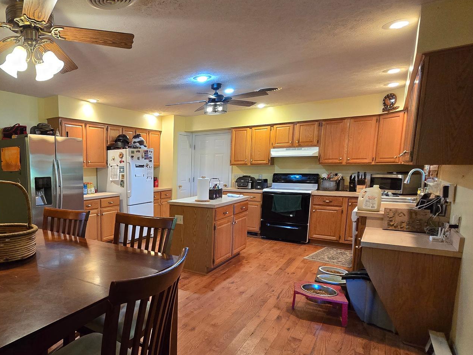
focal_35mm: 21
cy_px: 206
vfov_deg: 63.1
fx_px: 287
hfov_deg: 72.7
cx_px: 110
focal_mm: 2.2
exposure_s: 1/60
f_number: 2.2
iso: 500
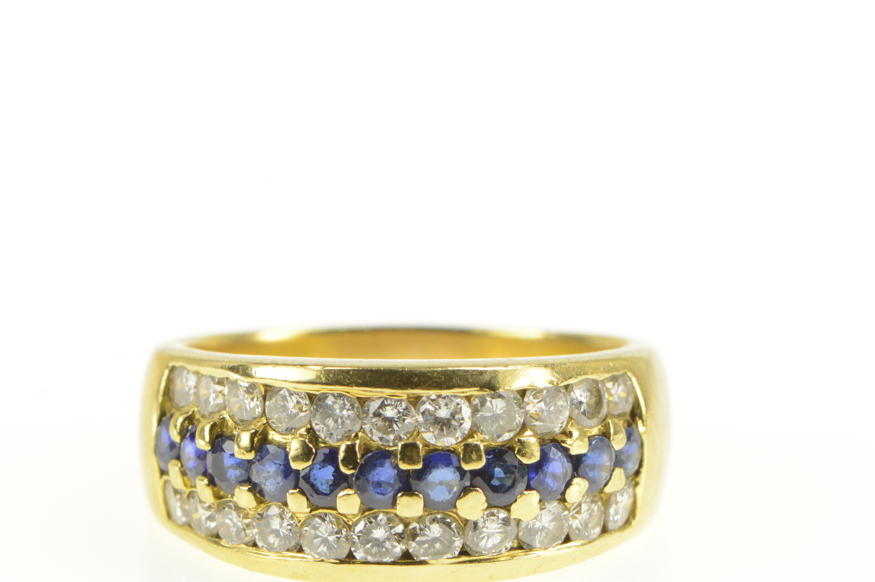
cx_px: 414
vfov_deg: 5.6
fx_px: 5920
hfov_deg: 8.5
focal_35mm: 244
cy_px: 441
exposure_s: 1/80
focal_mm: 105
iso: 800
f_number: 16
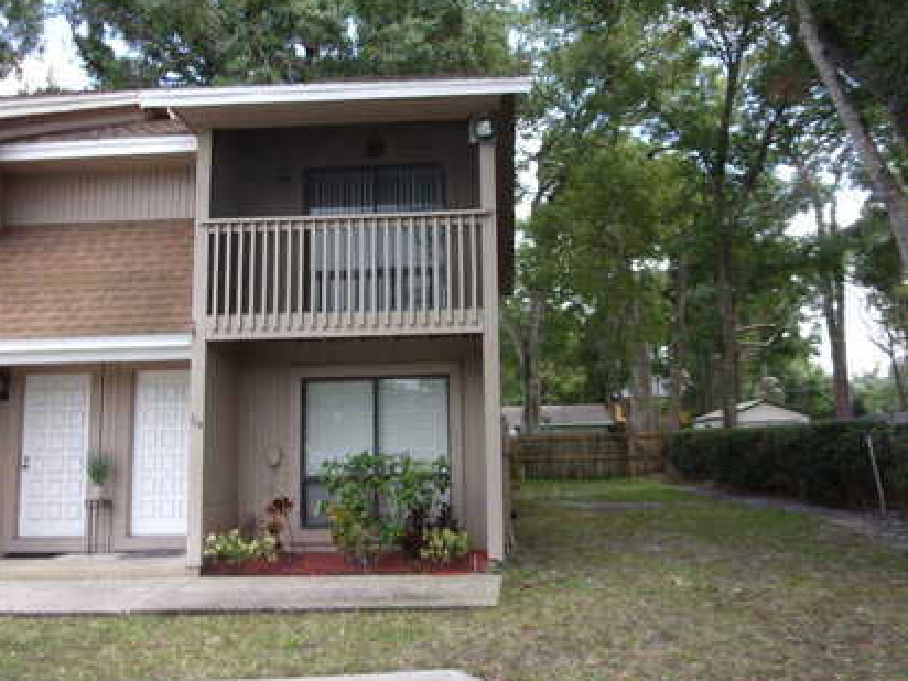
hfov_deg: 61.7
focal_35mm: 29
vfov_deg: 48.2
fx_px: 761
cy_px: 342
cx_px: 462
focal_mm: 5.1
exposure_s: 1/200
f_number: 3.9
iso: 80
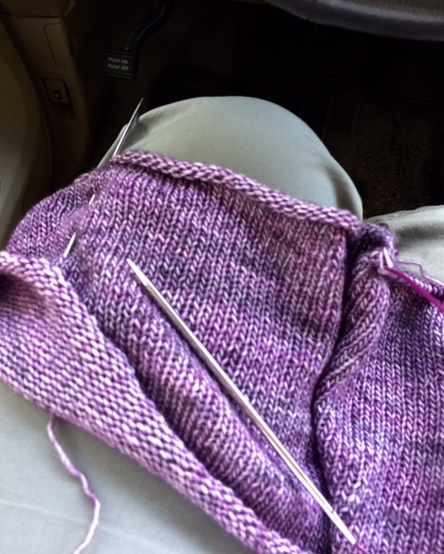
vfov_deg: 57.1
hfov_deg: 47.2
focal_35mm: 31
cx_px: 224
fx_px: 509
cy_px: 275
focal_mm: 4.15
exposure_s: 1/15
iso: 50
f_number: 2.2
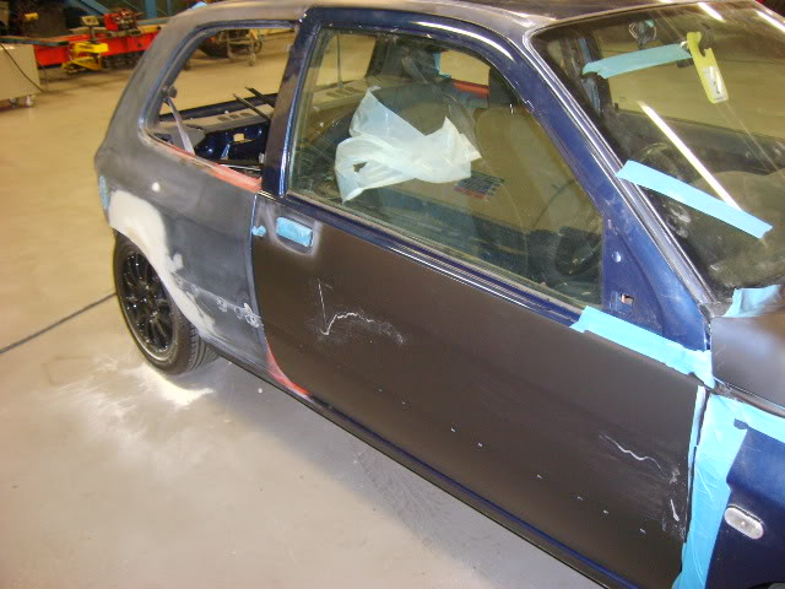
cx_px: 392
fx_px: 794
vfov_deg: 40.7
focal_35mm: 35
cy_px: 294
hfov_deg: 52.6
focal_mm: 5.8
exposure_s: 1/45
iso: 208
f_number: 2.8
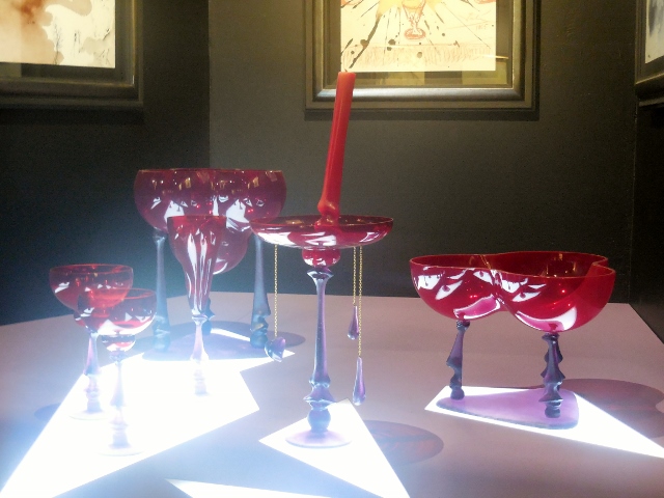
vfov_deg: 24.0
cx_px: 332
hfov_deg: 31.7
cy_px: 249
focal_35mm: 61
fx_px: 1170
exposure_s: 1/8
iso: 800
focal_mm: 11
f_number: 4.5
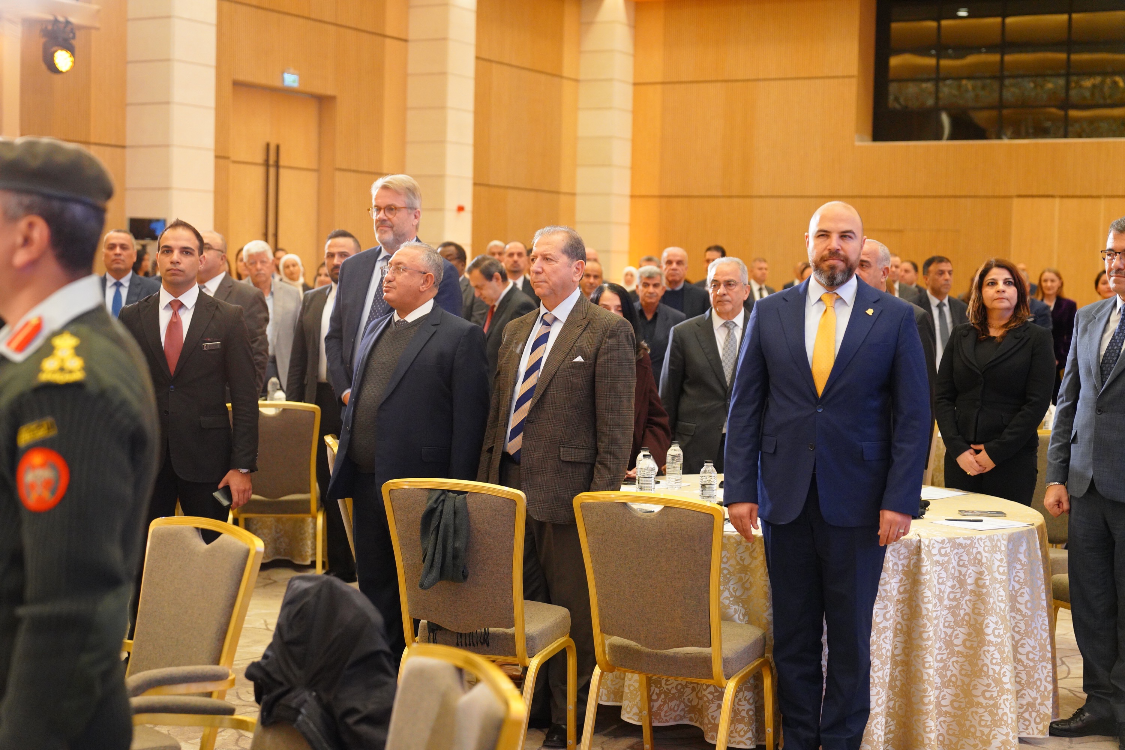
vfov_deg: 25.5
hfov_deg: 37.5
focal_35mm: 53
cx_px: 562
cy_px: 375
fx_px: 1656
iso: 3200
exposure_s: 1/320
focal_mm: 53
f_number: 2.8
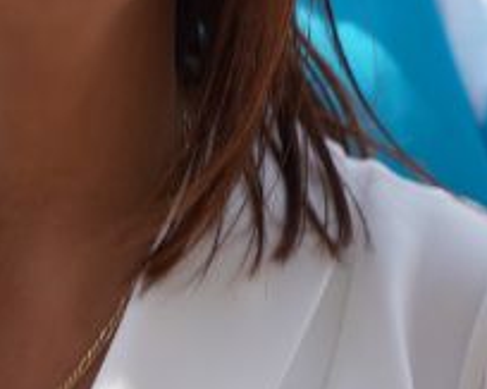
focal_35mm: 593
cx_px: -134
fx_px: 8543
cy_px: 94
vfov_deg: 2.6
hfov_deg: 3.3
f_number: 10
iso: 100
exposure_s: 1/100
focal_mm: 99
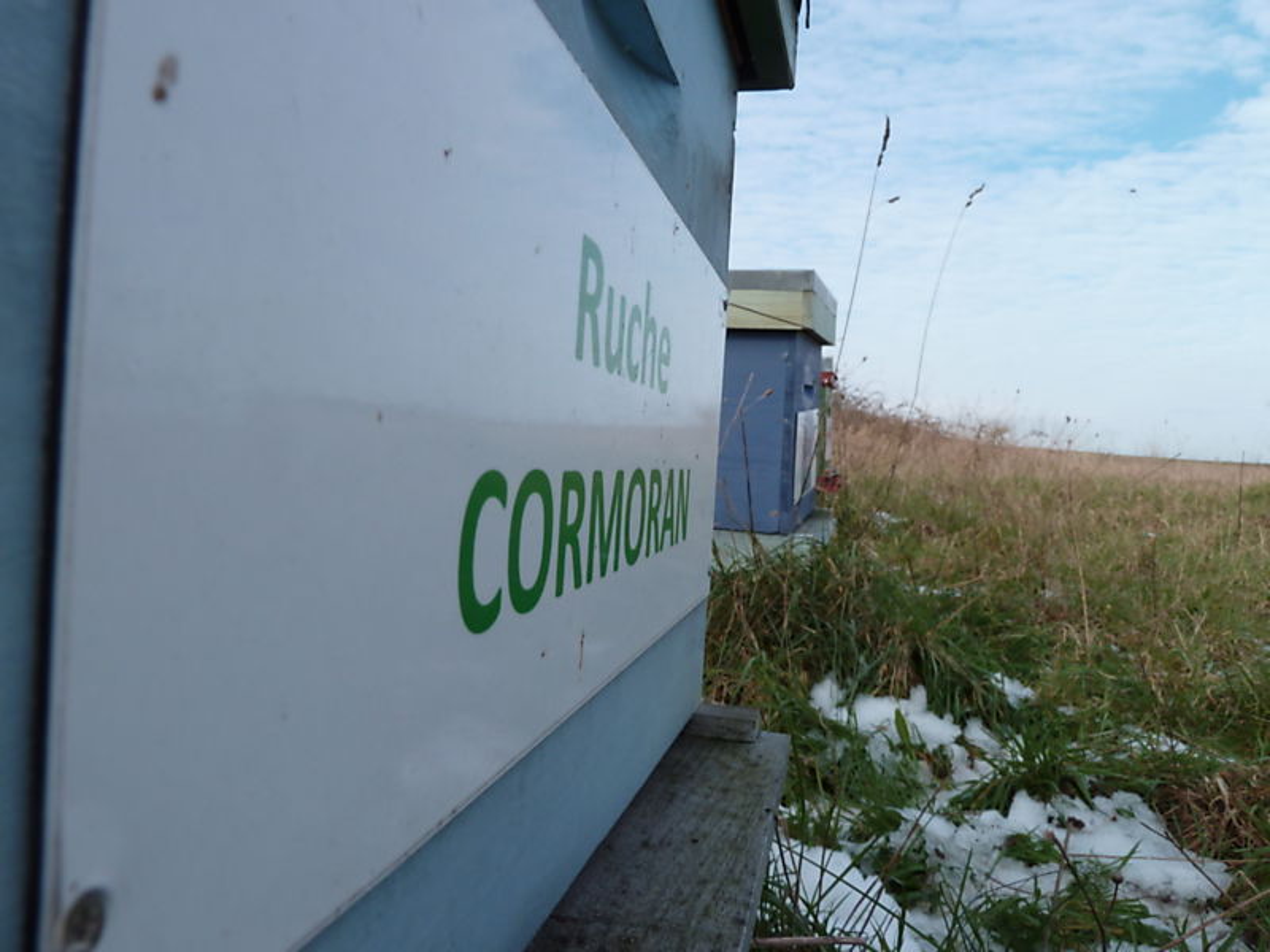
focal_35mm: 25
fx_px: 917
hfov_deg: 69.4
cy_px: 476
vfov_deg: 54.9
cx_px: 635
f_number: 4
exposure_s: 1/400
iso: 80
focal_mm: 4.1
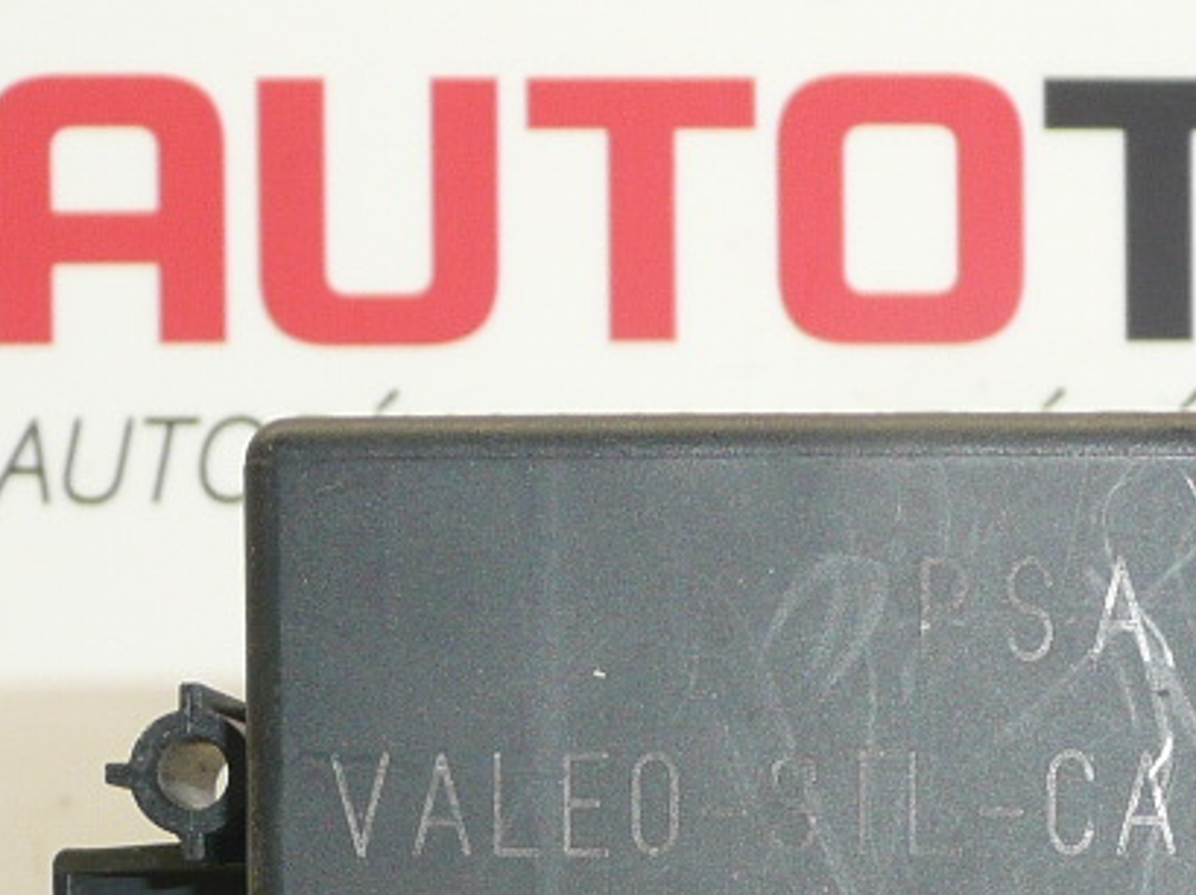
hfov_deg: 20.7
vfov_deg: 15.1
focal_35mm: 94
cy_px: 1132
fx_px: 3245
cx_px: 950
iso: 100
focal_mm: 4.6
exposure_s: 1/40
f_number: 3.3
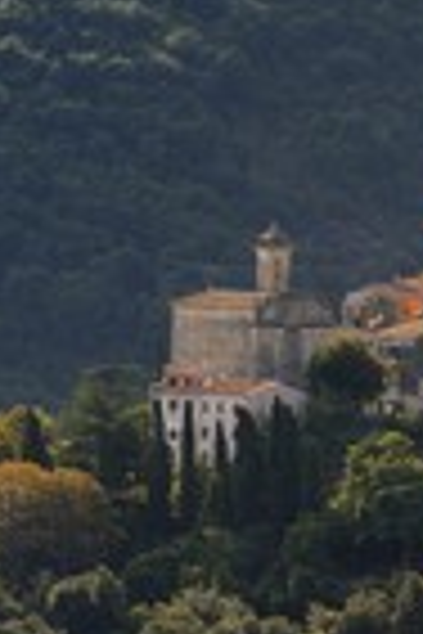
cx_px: 644
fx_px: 10486
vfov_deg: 3.5
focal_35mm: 595
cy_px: 238
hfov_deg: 2.3
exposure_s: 1/200
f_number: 9
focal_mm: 200
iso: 200
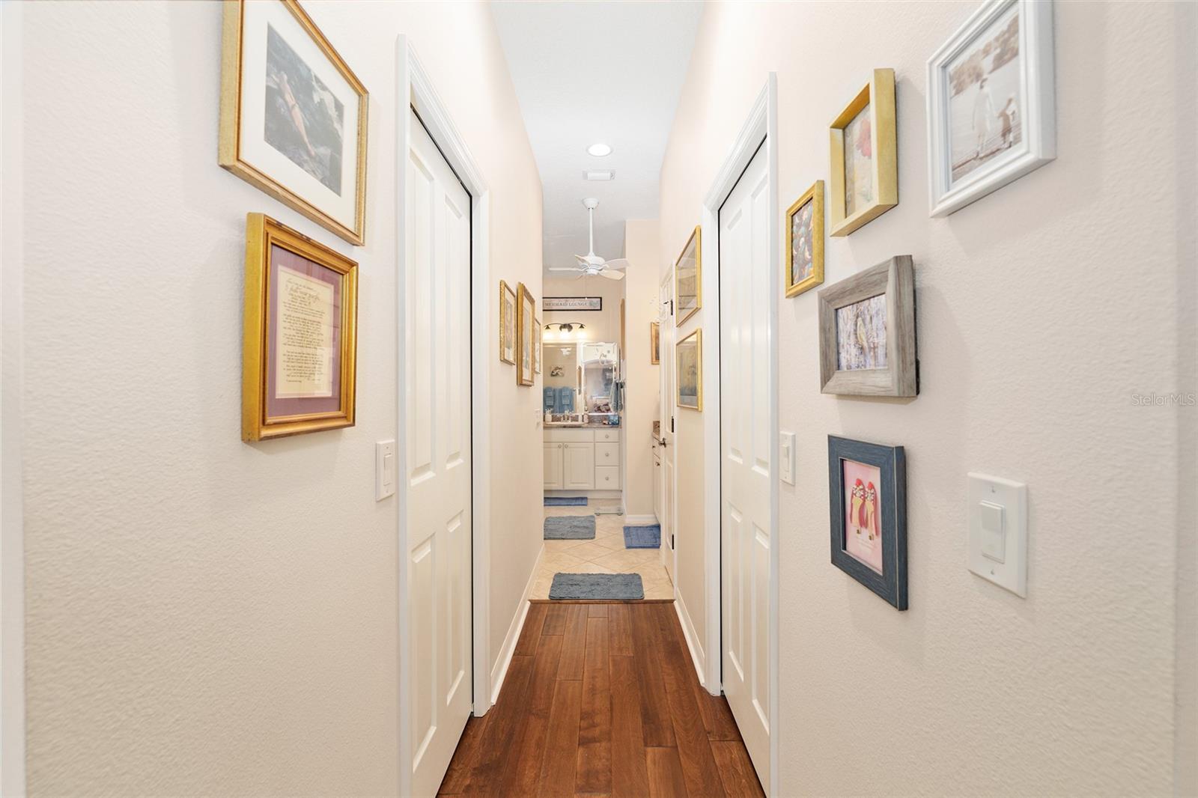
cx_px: 599
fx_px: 466
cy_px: 399
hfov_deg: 104.3
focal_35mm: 14
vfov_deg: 81.2
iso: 500
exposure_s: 1/10
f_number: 7.1
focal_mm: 14
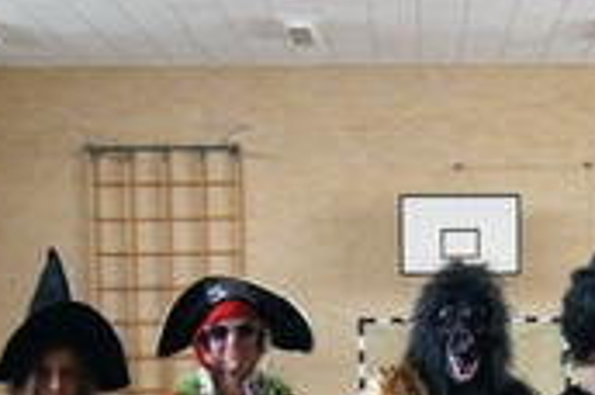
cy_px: 579
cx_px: 550
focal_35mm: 105
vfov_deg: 12.4
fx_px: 1732
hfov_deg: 19.1
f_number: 4
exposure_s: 1/40
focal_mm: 20
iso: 1000
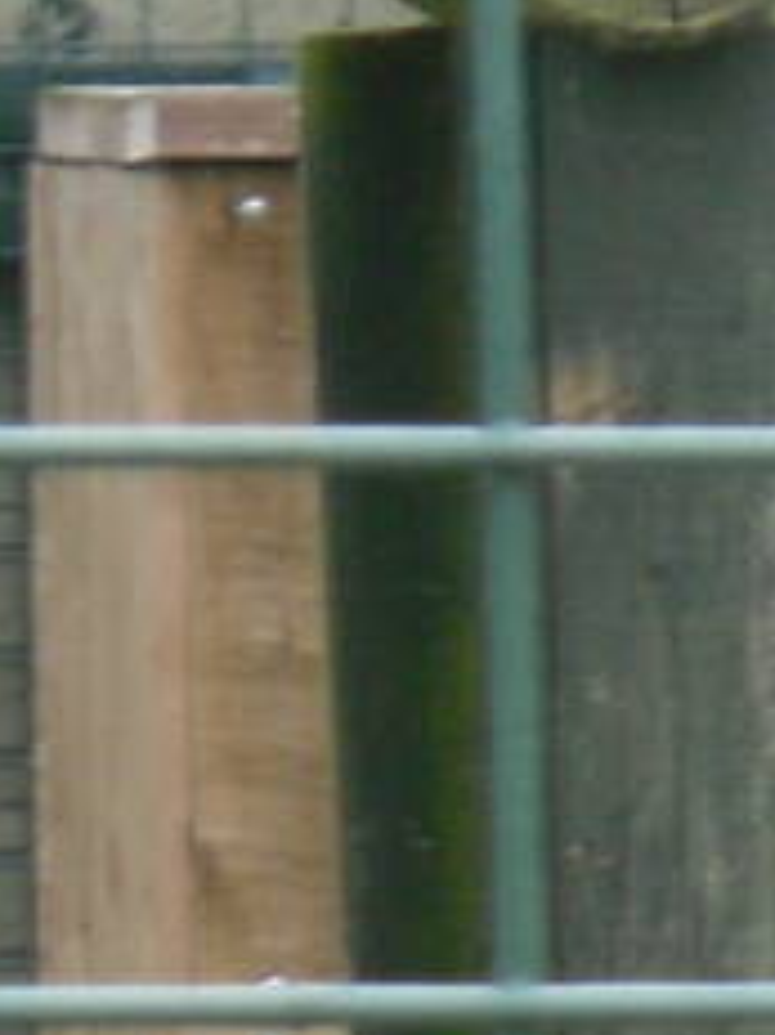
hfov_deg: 1.2
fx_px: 36213
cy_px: 2357
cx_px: 2643
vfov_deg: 1.6
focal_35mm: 1212
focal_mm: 31.5
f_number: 5.5
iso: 100
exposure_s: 1/90
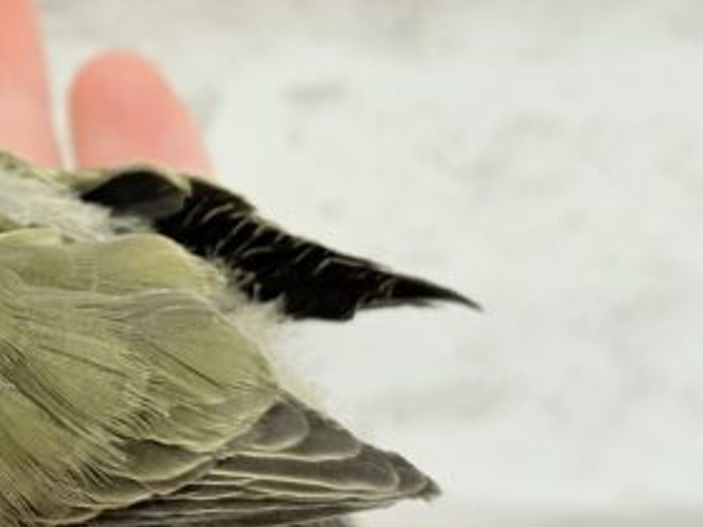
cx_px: -65
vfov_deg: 12.4
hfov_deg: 16.1
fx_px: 2417
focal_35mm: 119
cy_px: 208
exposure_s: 1/100
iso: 100
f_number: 1.6
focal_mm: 5.96
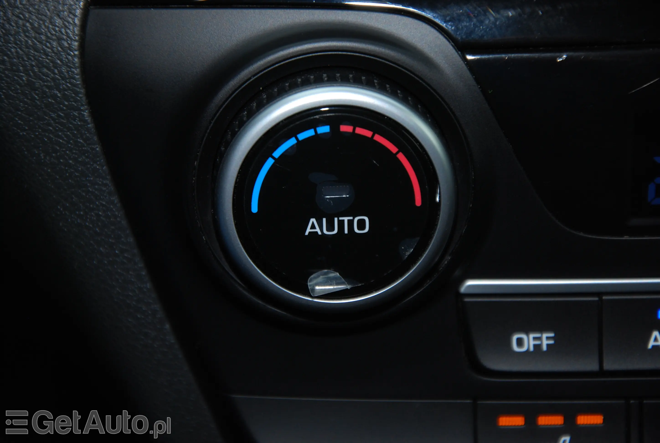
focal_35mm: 158
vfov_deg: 8.8
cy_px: 222
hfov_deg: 13.0
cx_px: 330
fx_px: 2893
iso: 200
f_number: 5.6
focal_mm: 105
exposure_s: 1/60
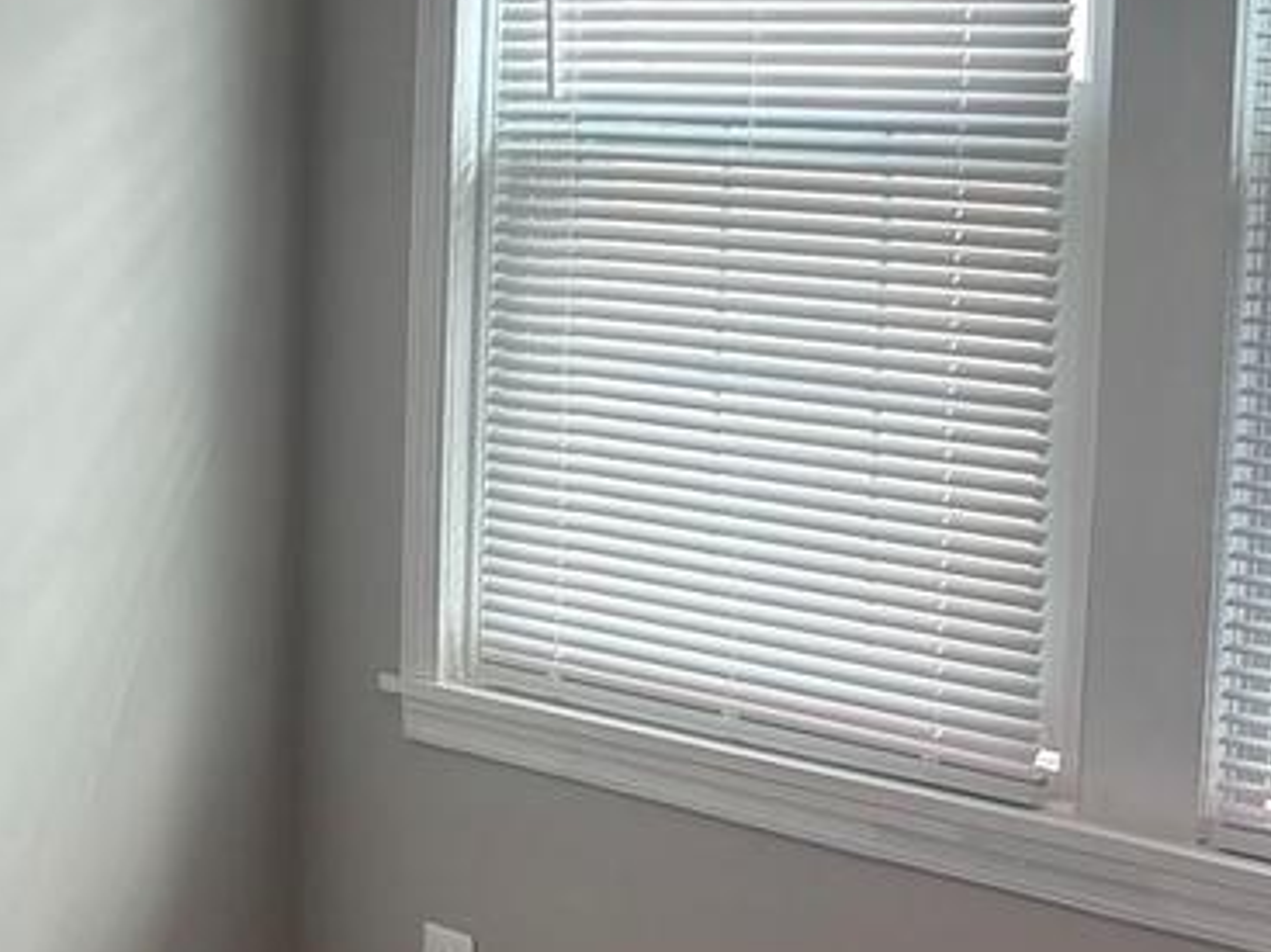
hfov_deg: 18.3
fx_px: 3744
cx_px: -249
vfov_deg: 14.5
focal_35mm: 102
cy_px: 485
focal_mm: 5.96
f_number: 1.6
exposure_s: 1/129
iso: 50
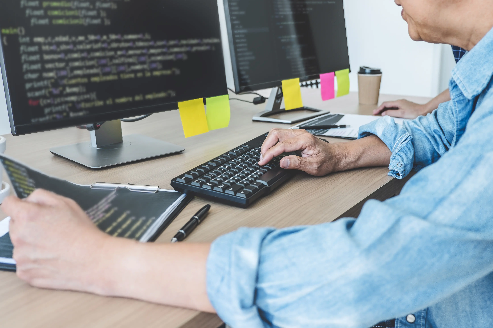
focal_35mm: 42
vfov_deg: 31.9
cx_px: 237
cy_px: 147
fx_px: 575
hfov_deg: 46.4
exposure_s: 1/100
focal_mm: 25.4
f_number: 3.2
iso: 200
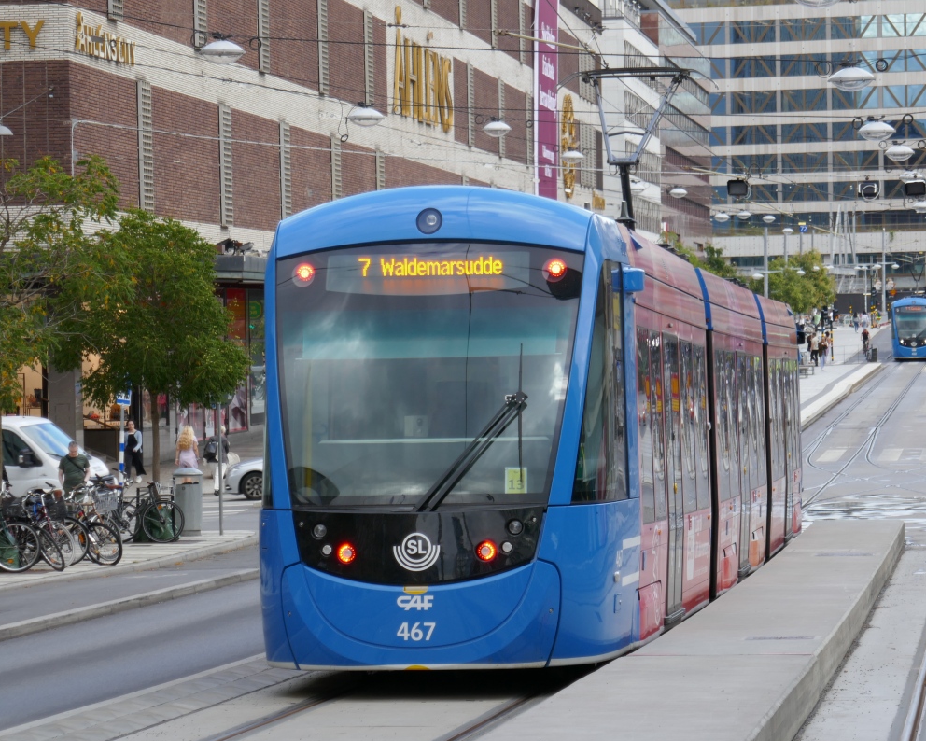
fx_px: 3920
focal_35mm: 143
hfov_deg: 13.5
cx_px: 524
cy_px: 370
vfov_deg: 10.8
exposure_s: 1/100
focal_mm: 46
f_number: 5.6
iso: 125
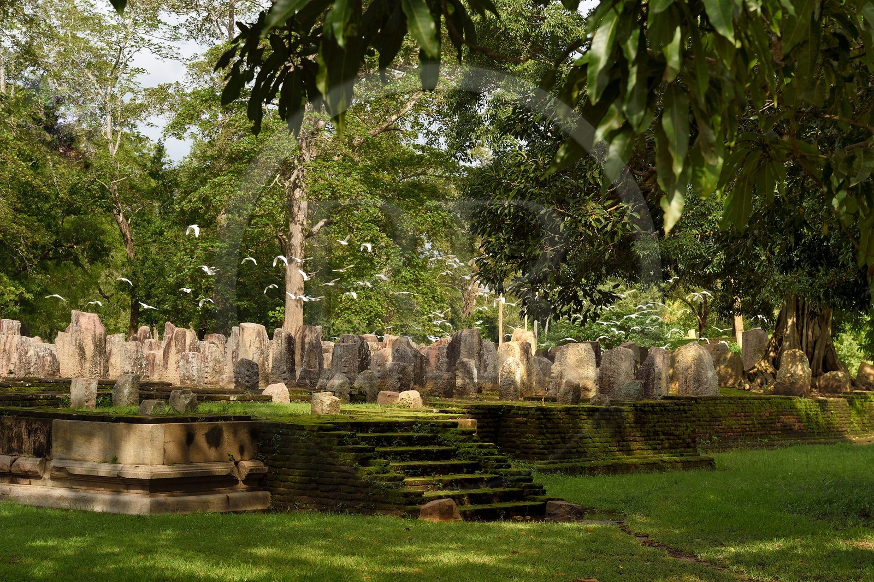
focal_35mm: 70
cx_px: 437
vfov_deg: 19.4
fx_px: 1699
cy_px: 291
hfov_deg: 28.8
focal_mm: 70
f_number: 9
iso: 200
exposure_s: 1/400
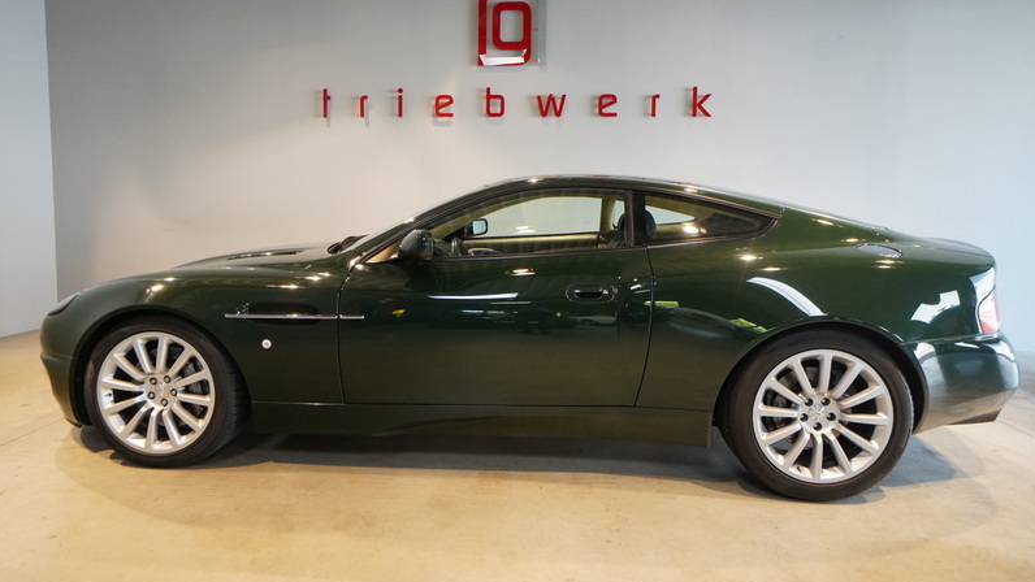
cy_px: 252
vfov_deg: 54.5
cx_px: 518
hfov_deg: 85.1
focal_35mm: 21
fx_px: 563
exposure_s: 1/50
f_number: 5
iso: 2000
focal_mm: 13
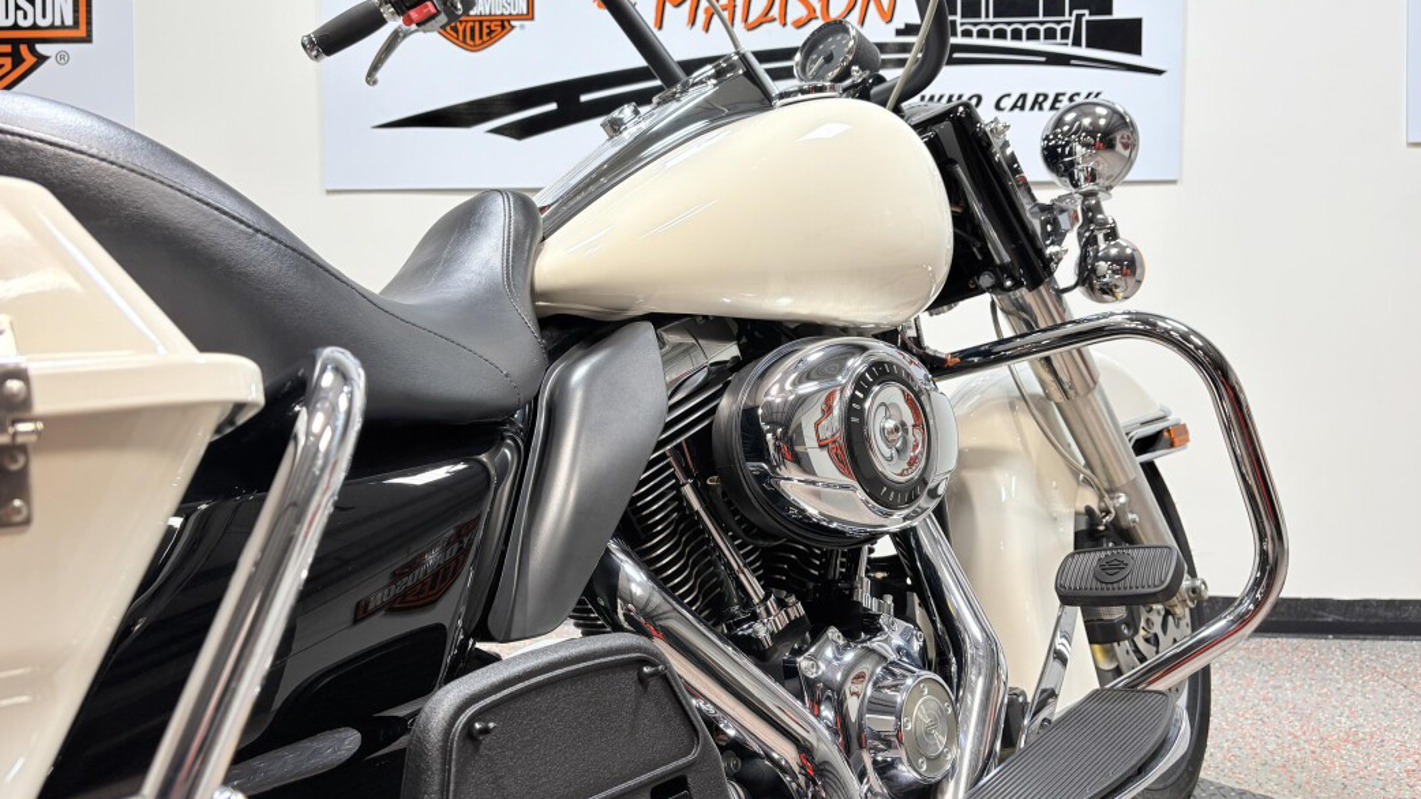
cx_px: 714
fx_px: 1093
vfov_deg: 40.1
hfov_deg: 66.1
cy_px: 356
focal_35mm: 29
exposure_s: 1/120
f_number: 1.6
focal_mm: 5.96
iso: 40
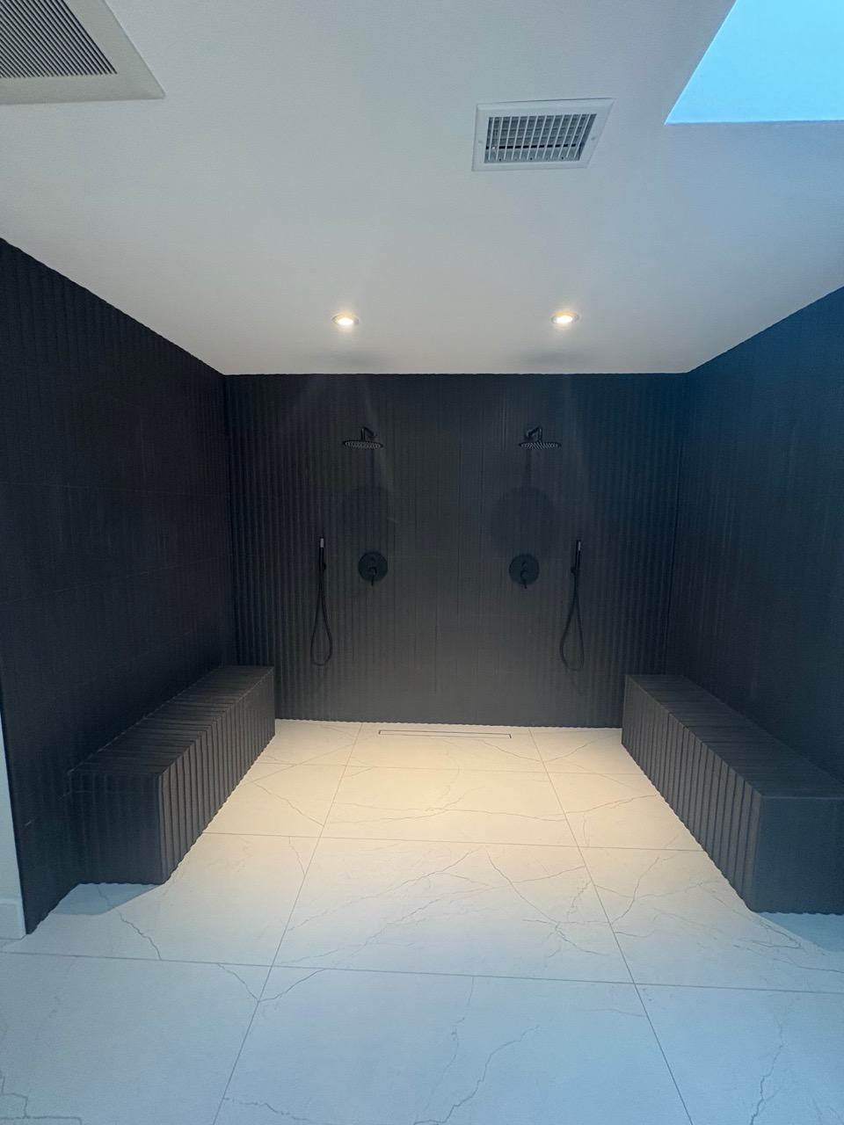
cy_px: 562
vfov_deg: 102.1
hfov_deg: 85.7
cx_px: 422
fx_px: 455
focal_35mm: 14
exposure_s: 1/60
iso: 320
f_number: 2.2
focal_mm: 2.22
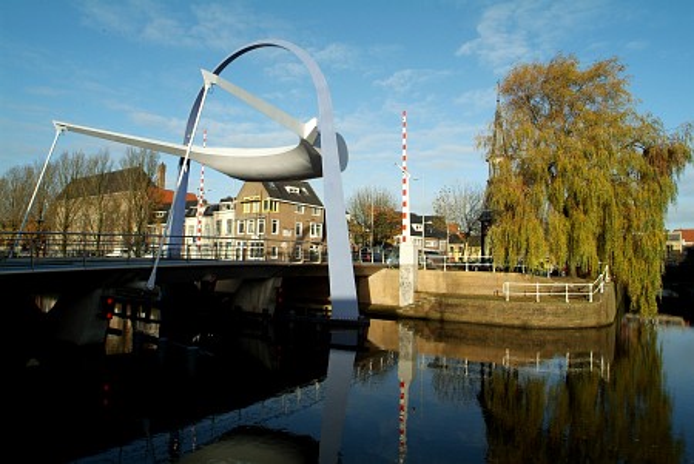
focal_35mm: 21
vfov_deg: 59.6
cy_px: 232
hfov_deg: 81.1
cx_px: 347
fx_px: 405
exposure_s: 1/250
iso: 400
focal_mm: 14
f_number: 9.5
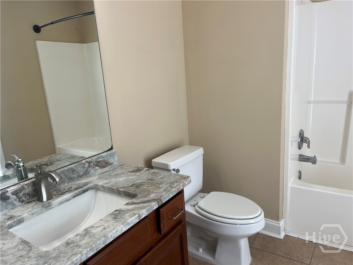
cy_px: 132
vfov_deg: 53.1
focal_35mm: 26
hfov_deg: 67.3
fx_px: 265
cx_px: 176
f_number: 1.6
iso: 40
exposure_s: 1/122
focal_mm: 5.1
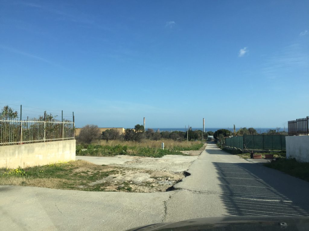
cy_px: 116
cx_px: 154
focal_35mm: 29
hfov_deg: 61.7
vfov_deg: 48.2
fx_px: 259
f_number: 2.2
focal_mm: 4.15
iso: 32
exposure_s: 1/1721
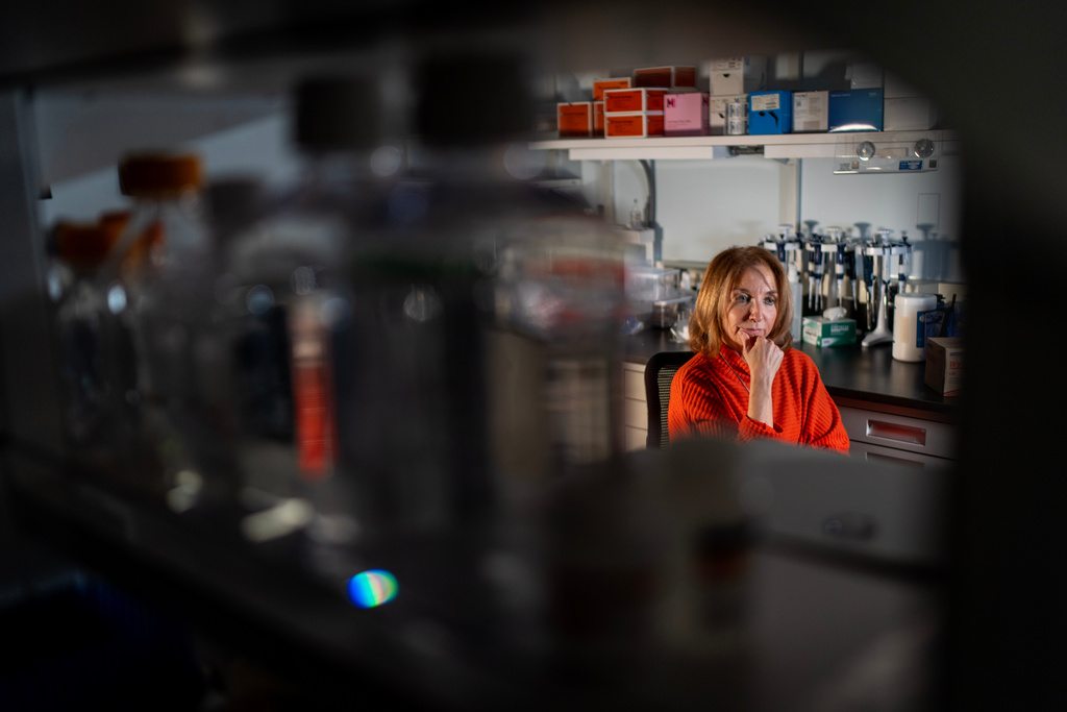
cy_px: 356
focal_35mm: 35
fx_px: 1037
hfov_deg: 54.4
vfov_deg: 37.9
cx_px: 534
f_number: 1.4
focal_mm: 35
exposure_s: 1/160
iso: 250
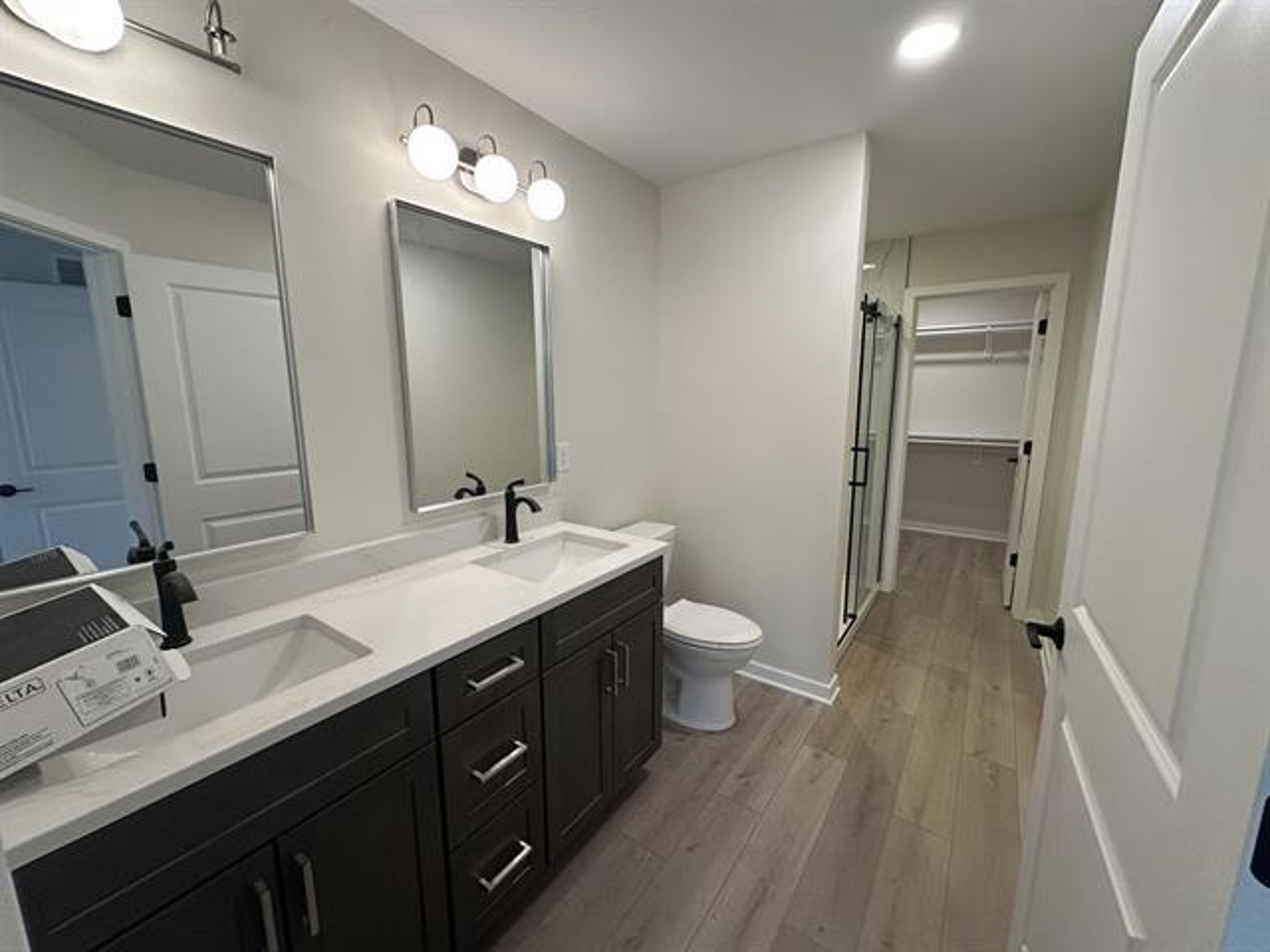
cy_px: 476
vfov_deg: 85.7
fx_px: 514
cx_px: 635
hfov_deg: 102.1
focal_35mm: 14
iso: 200
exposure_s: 1/120
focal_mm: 2.22
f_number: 2.2
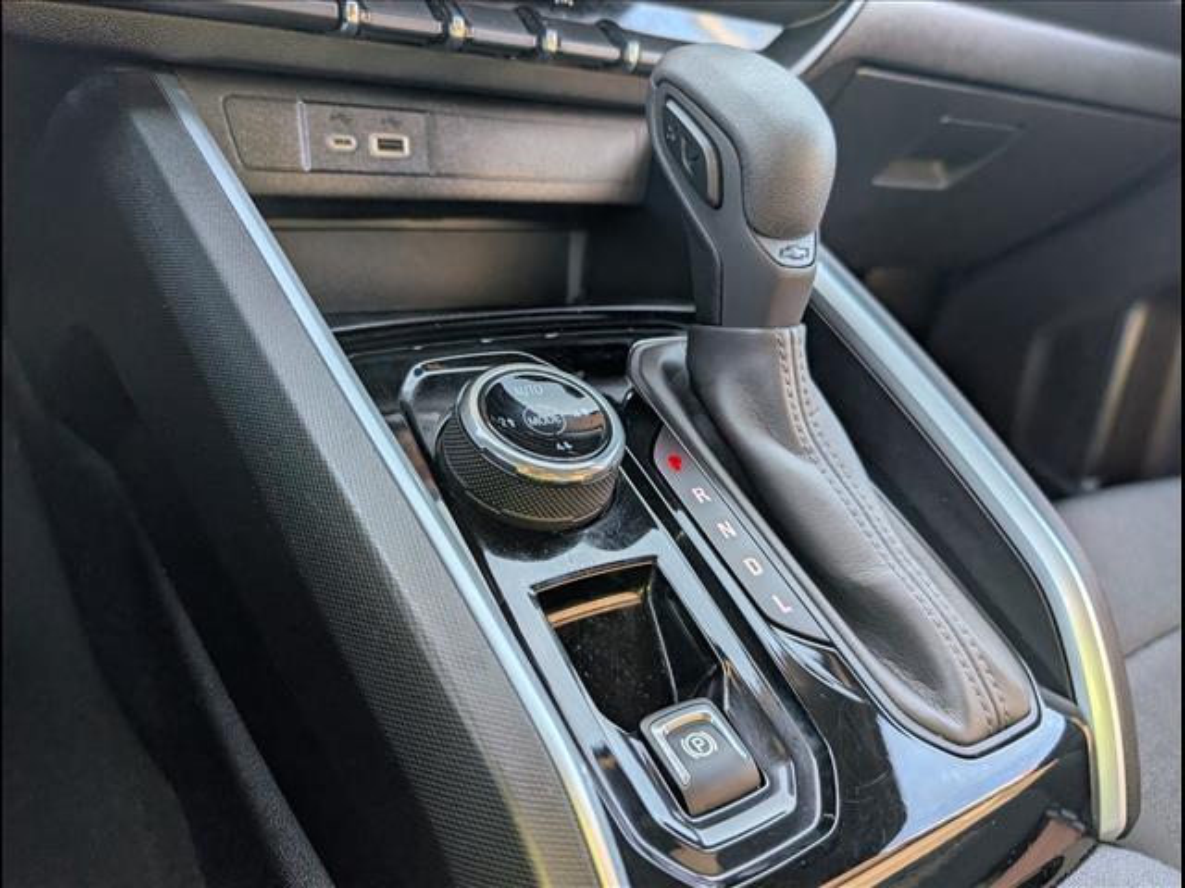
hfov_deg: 71.6
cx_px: 592
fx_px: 822
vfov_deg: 56.8
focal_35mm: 24
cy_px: 444
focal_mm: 6.9
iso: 25
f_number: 1.68
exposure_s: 1/192
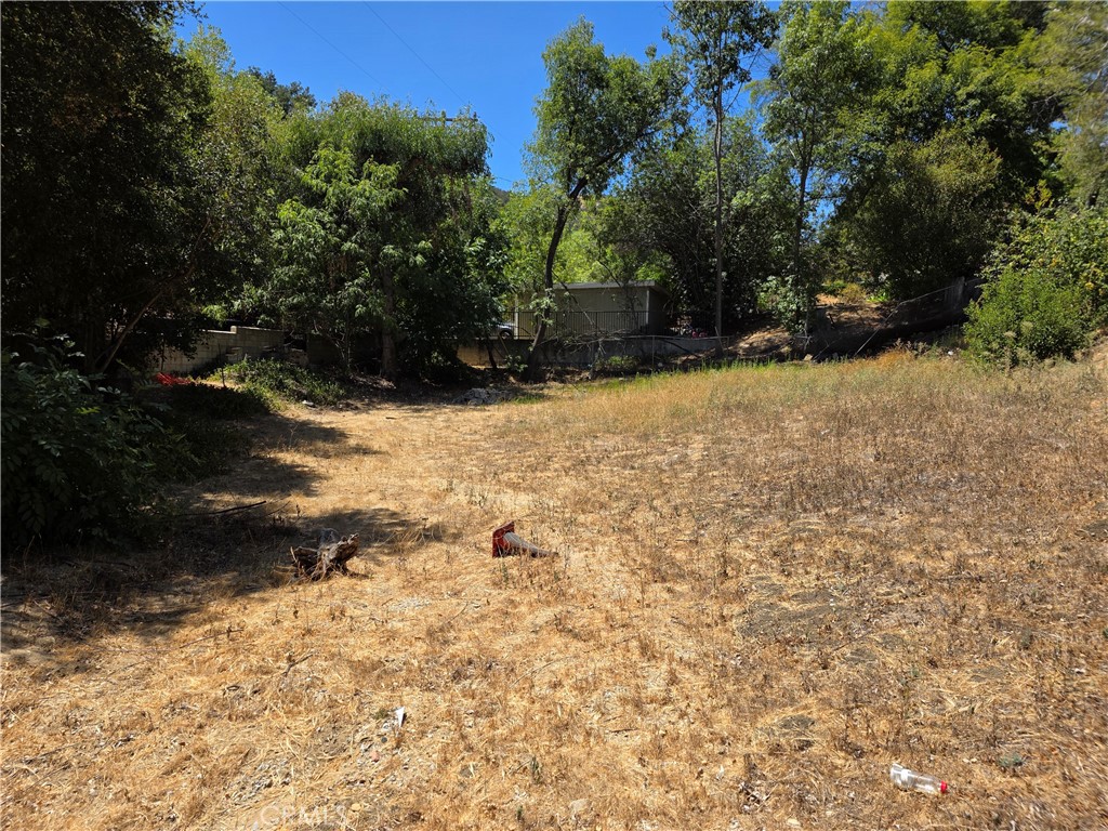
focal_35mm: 23
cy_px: 416
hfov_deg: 73.9
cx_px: 554
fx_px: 736
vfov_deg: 58.9
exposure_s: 1/3891
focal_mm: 6.3
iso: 80
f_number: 1.7
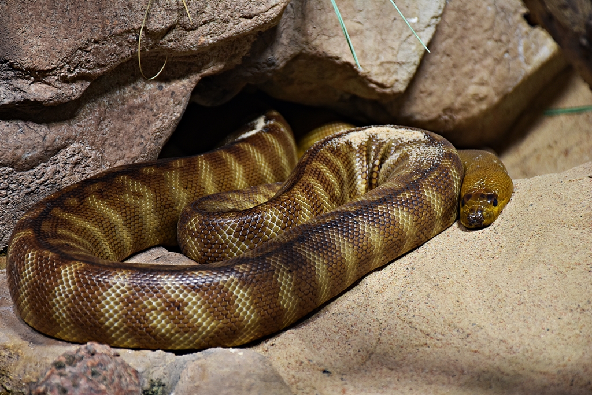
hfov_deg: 12.2
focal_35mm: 168
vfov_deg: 8.2
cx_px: 296
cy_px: 198
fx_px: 2763
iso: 500
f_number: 5.6
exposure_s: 1/250
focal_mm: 112
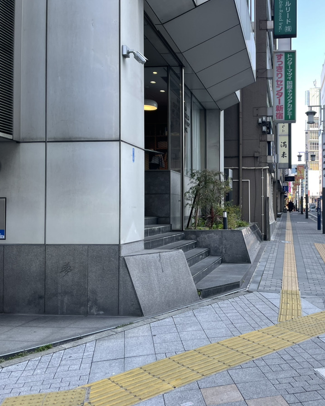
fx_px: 409
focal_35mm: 34
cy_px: 203
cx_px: 247
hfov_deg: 42.0
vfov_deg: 52.8
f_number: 1.6
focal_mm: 4.2
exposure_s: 1/219
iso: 32
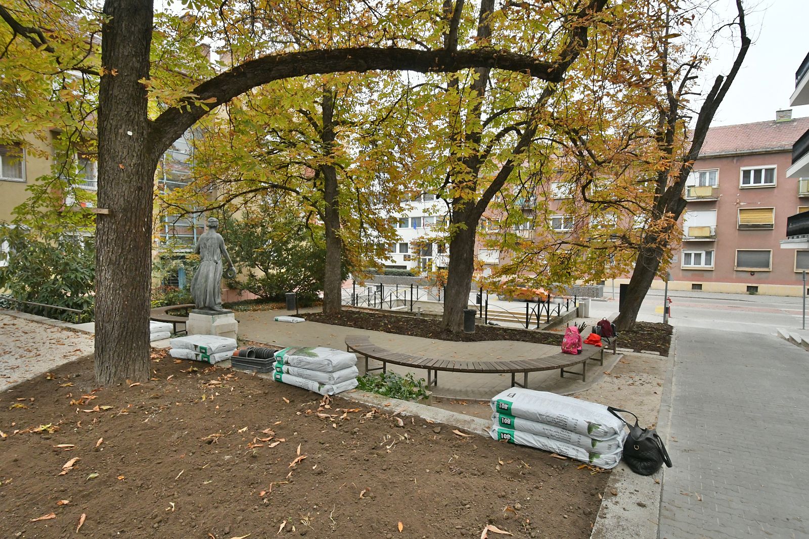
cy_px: 270
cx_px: 404
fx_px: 427
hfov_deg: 86.9
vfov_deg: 64.6
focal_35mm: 19
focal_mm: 13
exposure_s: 1/500
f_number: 11
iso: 5000
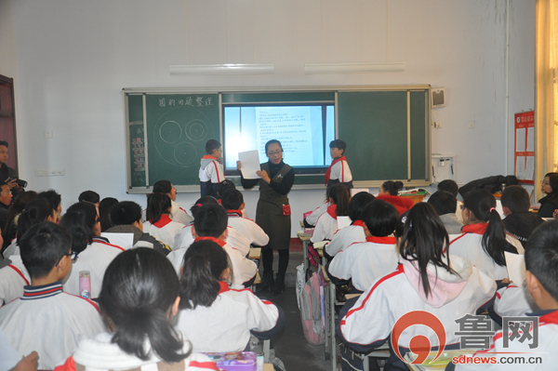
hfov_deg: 51.3
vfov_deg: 35.4
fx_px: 581
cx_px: 279
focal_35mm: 38
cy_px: 186
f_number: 4
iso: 800
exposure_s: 1/60
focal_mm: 25
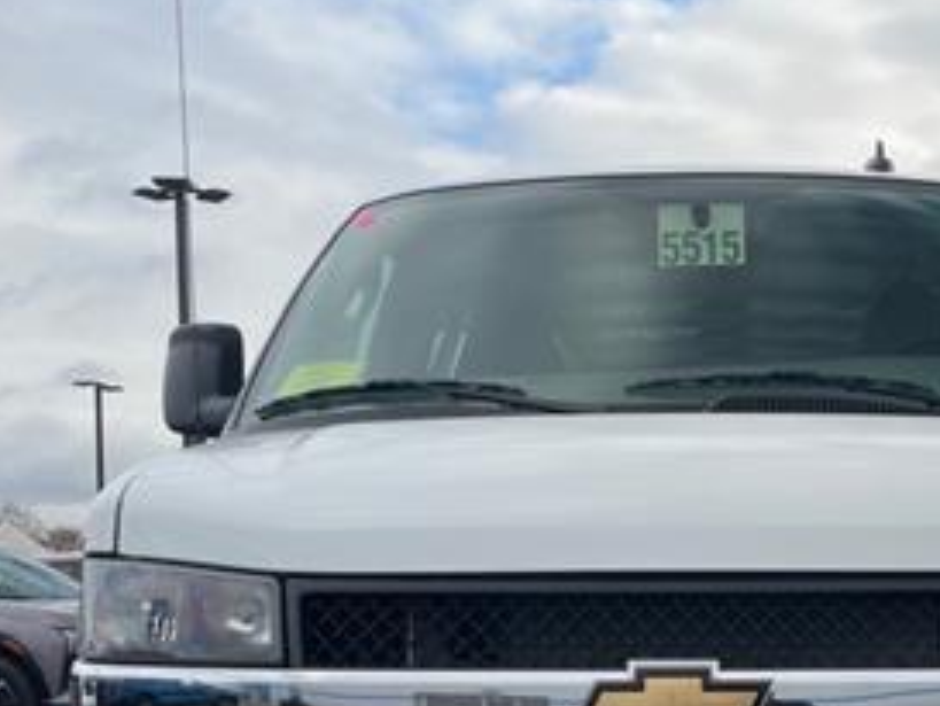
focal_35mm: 61
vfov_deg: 23.1
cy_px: 696
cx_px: 702
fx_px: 1657
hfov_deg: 31.1
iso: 32
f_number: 1.6
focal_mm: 4.2
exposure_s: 1/1531
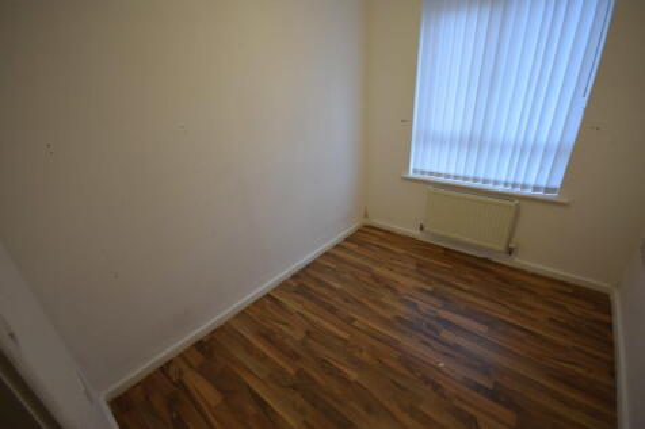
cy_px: 214
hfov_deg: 100.4
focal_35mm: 15
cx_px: 322
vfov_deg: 77.3
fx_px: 269
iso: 200
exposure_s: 1/25
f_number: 4
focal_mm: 10
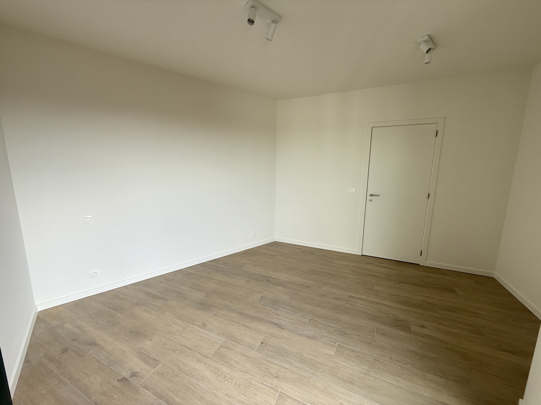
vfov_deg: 85.7
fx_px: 219
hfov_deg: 102.1
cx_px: 270
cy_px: 202
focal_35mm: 14
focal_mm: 2.22
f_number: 2.2
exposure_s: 1/99
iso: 80
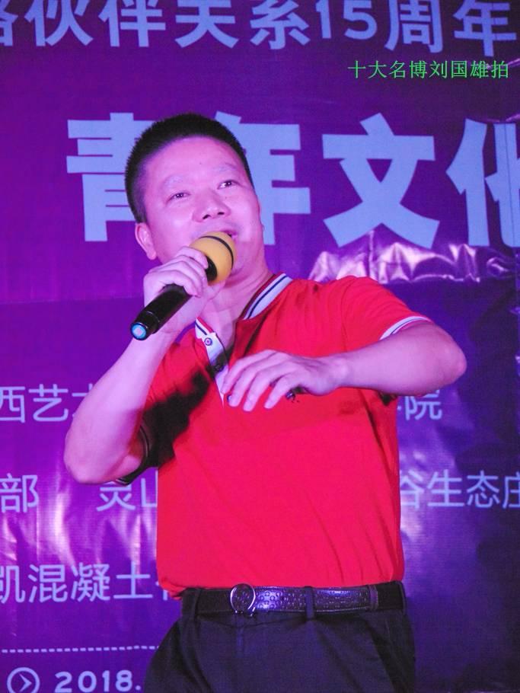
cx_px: 260
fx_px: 5005
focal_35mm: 250
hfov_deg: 5.9
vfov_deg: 7.9
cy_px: 346
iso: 320
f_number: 4.1
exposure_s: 1/125
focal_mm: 44.9
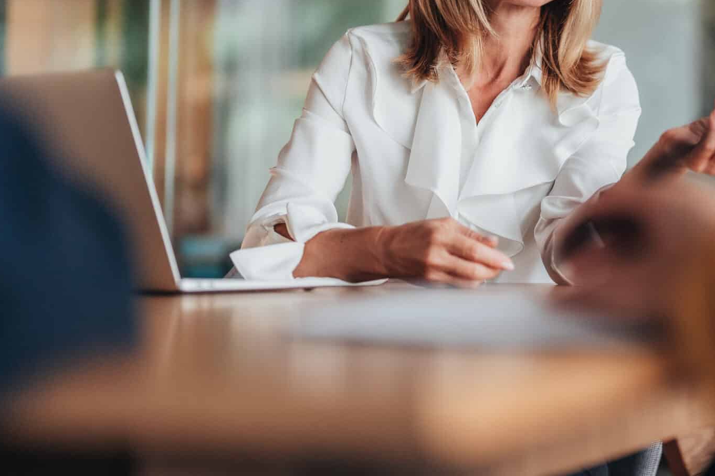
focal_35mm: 94
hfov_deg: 21.2
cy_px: 60
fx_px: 1867
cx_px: 642
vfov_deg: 14.4
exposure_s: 1/500
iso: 500
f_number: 1.2
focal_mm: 50
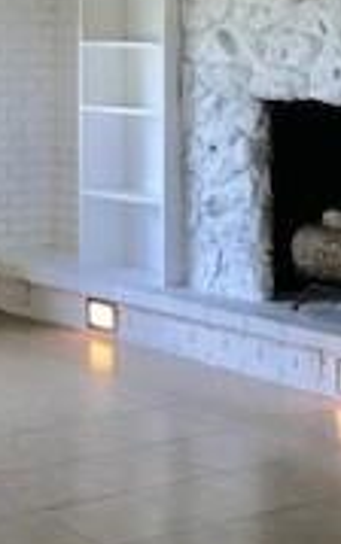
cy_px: 49
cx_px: -18
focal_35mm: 106
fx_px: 1575
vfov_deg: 19.3
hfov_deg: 12.2
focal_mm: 3.99
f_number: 1.8
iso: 32
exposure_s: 1/120
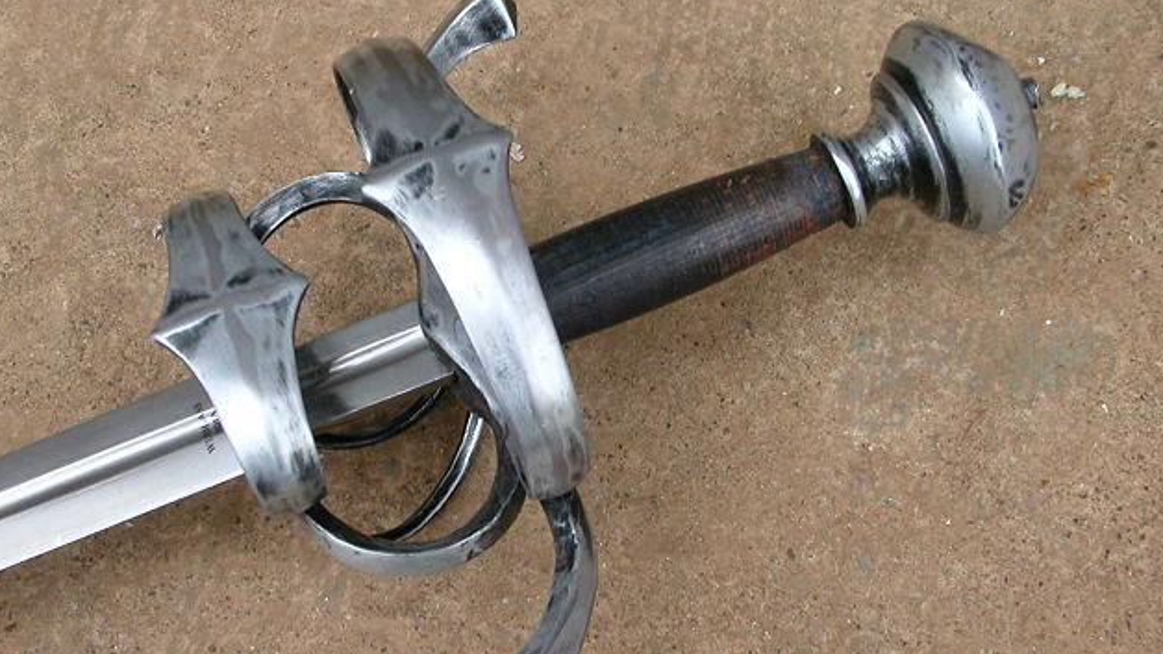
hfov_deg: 34.9
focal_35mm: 60
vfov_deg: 20.0
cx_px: 583
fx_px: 1850
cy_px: 350
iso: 100
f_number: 3.2
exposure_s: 1/75.6
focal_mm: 8.2
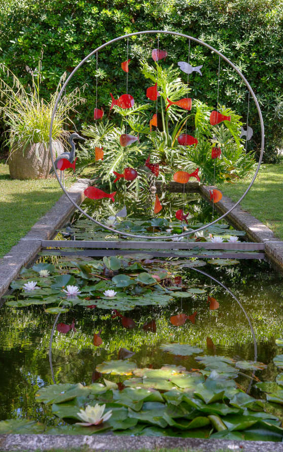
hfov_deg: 18.1
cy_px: 225
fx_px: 888
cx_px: 148
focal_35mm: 72
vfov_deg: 28.6
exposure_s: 1/125
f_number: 7.1
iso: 400
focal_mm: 70
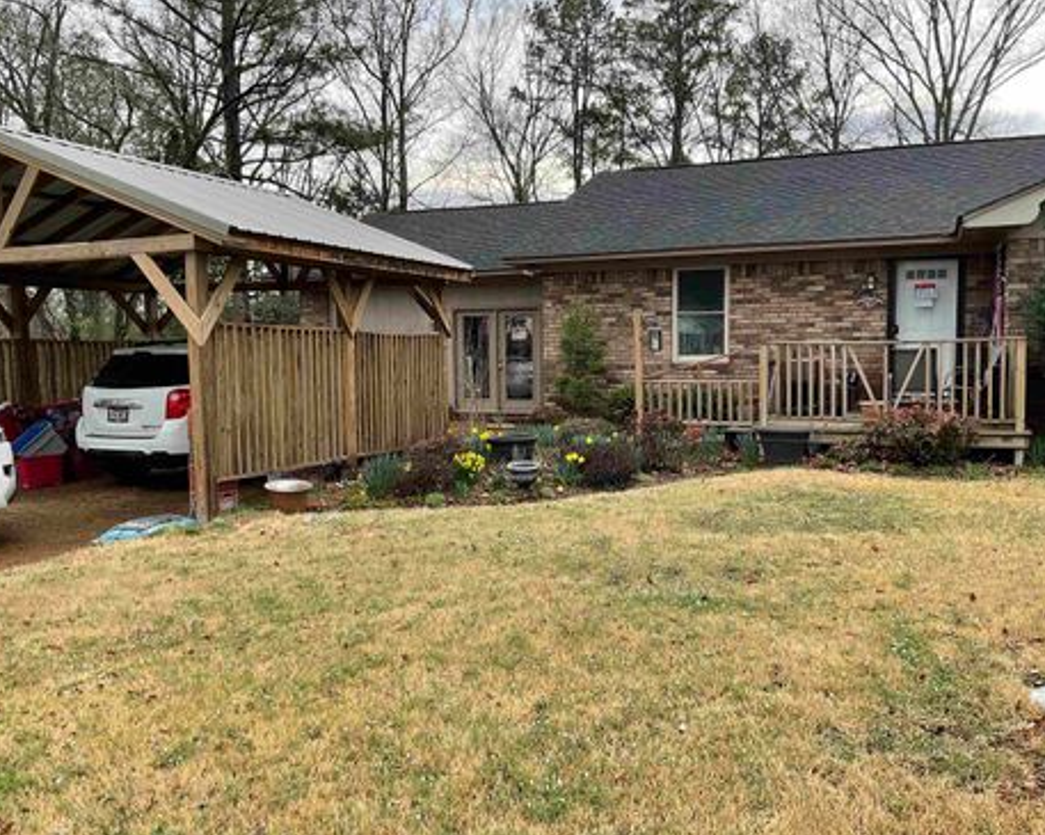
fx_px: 958
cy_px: 424
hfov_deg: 57.2
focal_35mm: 31
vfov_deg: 47.1
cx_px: 540
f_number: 1.8
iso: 16
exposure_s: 1/208
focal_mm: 3
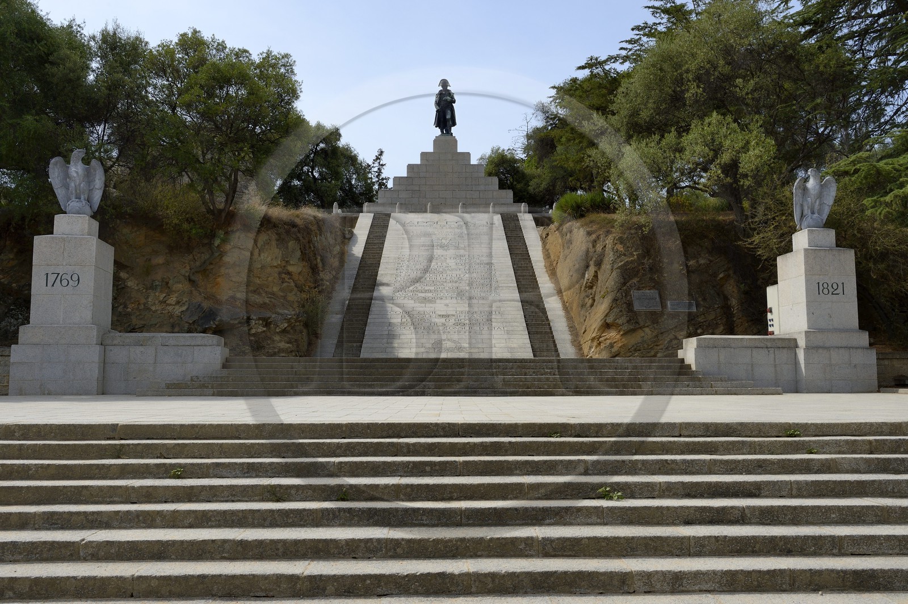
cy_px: 302
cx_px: 454
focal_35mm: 32
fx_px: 806
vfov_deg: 41.0
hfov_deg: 58.8
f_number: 13
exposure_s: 1/250
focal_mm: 32
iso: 200
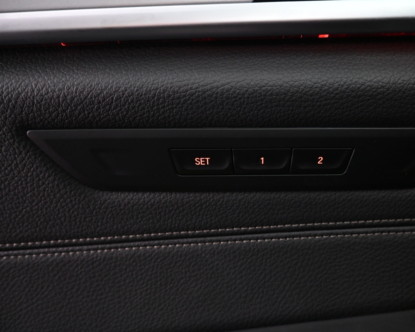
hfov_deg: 61.5
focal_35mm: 28
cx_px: 254
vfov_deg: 51.5
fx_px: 344
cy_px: 167
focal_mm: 16
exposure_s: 1/10
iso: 1600
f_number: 3.5
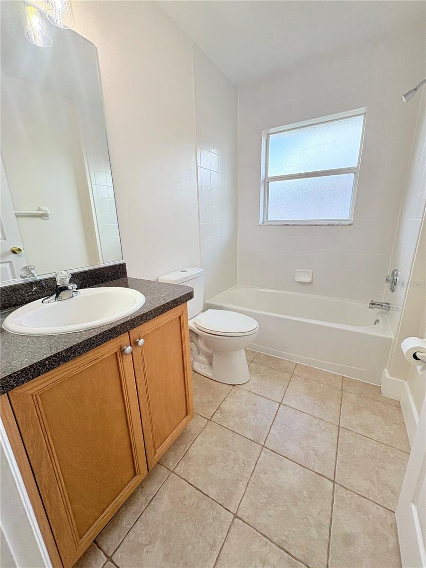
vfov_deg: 102.1
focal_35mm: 14
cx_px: 213
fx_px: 230
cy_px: 284
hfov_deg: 85.7
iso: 100
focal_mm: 2.22
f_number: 2.2
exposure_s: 1/131
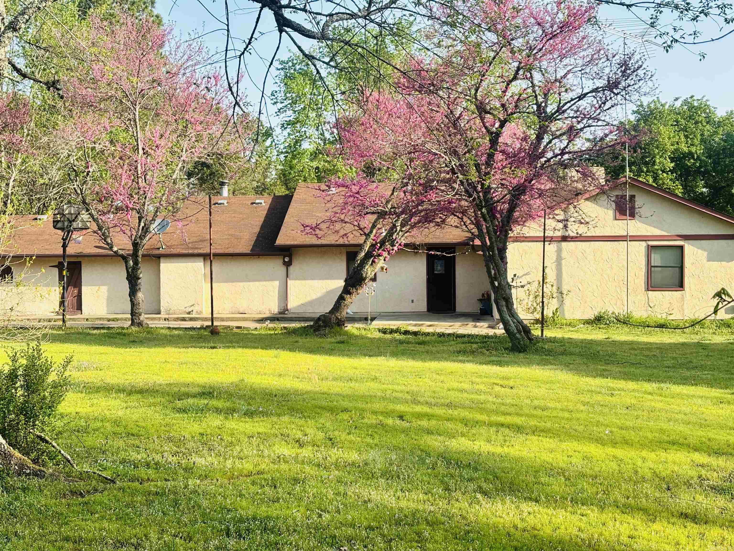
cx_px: 367
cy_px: 276
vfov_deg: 28.0
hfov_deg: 36.8
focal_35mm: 52
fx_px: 1103
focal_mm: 5.96
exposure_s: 1/818
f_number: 1.6
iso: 32
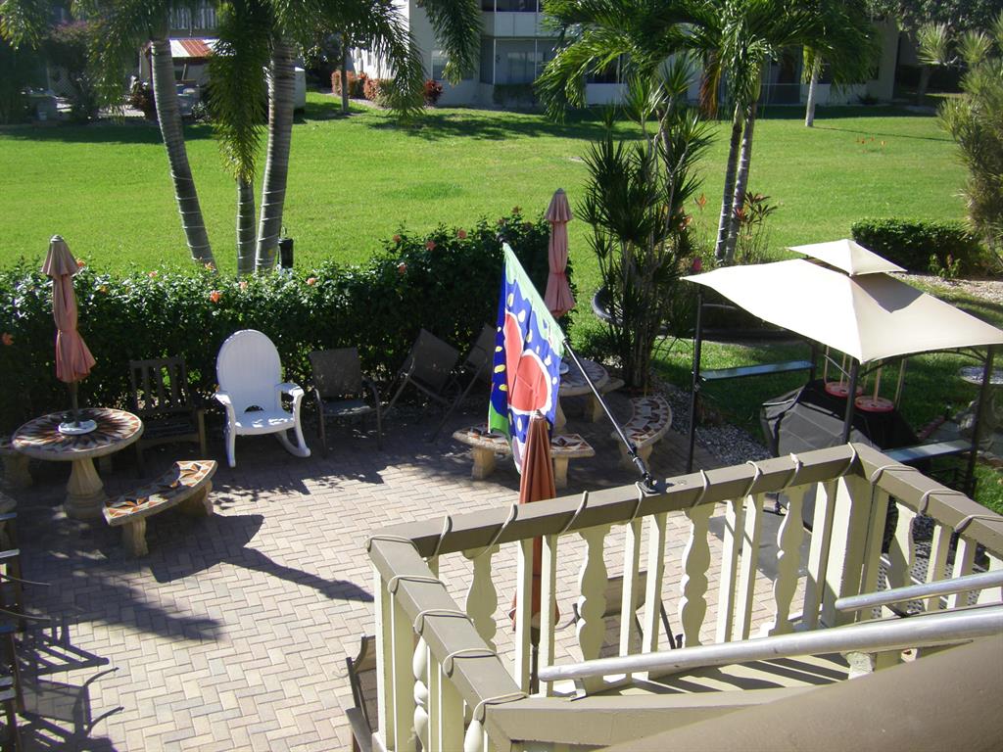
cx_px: 502
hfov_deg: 49.0
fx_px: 1101
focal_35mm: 38
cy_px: 376
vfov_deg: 37.7
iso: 64
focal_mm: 6.3
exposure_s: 1/125
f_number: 7
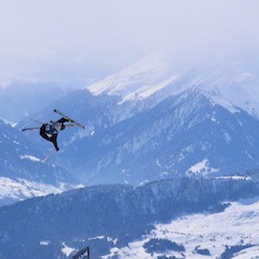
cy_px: 202
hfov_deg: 8.5
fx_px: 1744
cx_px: 109
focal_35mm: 206
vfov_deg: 8.5
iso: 250
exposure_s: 1/2000
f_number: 8
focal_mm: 90
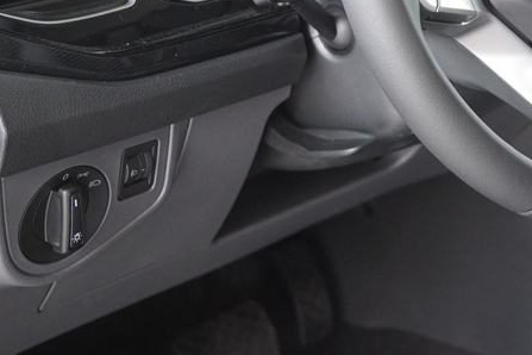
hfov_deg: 19.3
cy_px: -1
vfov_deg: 13.1
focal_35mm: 103
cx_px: 534
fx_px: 1522
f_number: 2.8
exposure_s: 1/160
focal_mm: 30
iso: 1600
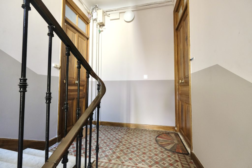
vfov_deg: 77.3
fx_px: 105
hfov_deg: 100.4
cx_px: 126
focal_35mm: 15
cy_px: 84
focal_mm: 10
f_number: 4
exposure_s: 1/30
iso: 2500
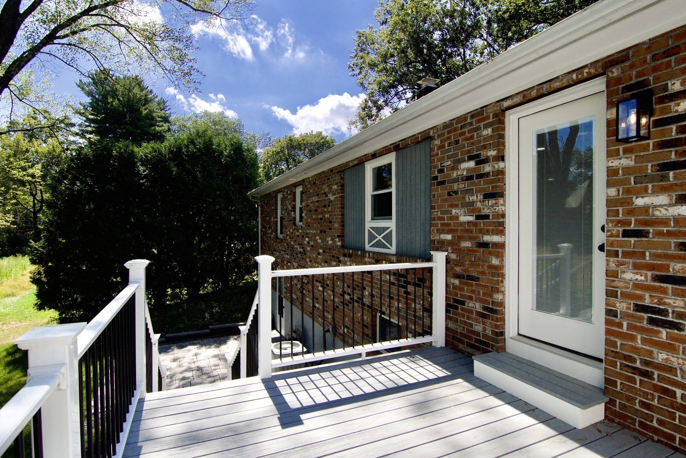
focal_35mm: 18
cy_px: 233
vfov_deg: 68.8
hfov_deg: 91.5
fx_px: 334
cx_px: 344
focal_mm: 11
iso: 320
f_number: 6.3
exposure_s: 1/2500
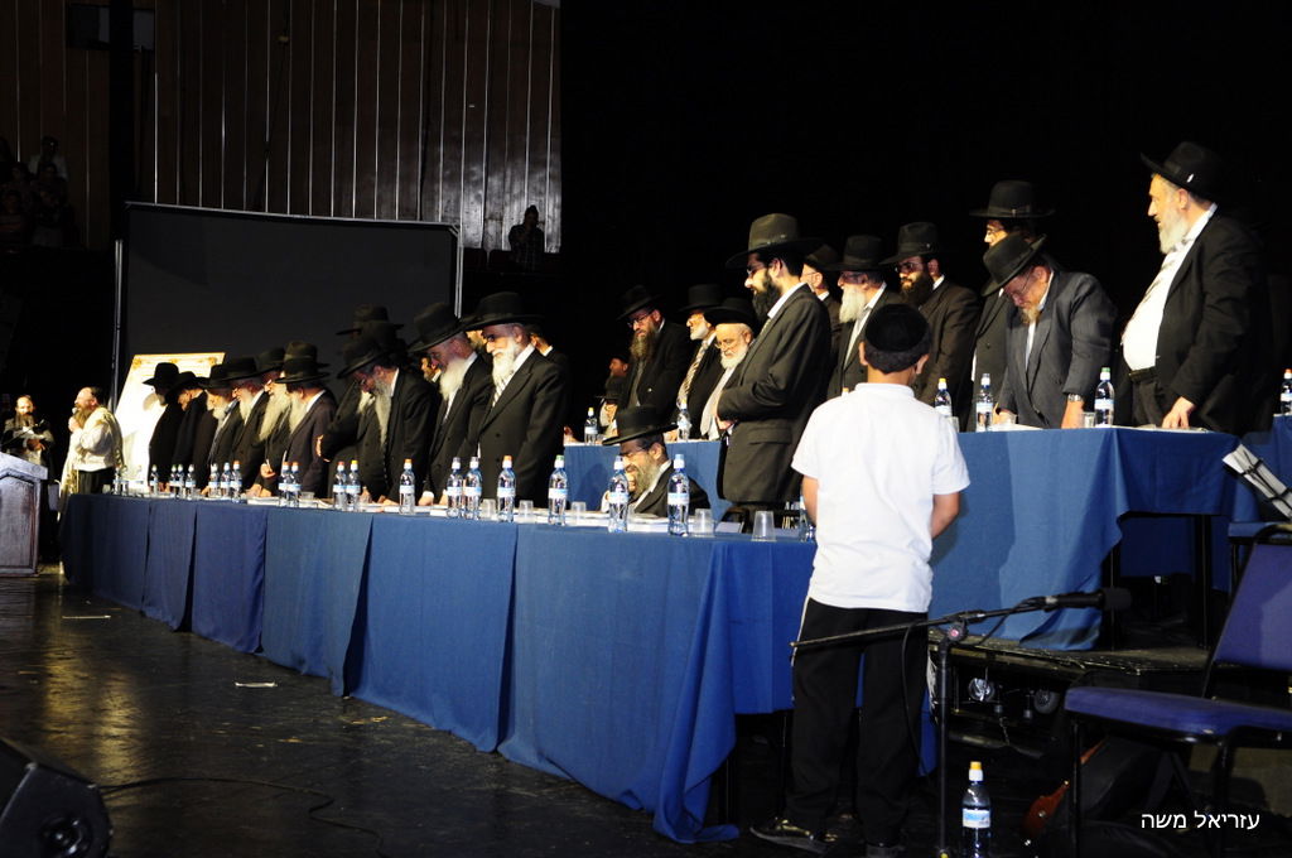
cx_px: 646
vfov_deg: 28.9
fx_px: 1667
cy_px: 429
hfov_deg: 42.4
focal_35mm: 46
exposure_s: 1/60
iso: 800
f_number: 4
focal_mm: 31
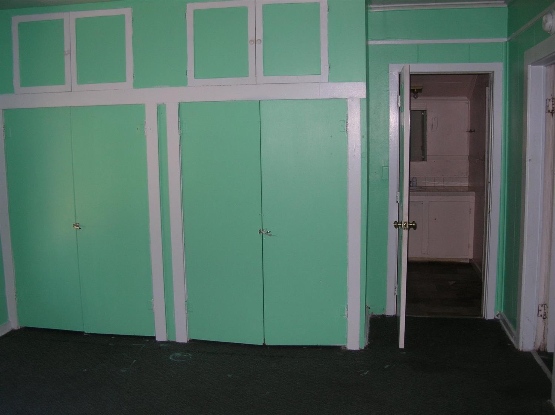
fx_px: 576
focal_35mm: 36
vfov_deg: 39.6
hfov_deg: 51.4
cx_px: 278
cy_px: 208
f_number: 2.7
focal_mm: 6
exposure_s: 1/60.1
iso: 50
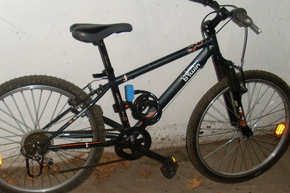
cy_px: 136
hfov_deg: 36.8
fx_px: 435
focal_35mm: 54
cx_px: 128
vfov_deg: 24.9
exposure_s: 1/45
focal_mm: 6.3
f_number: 3
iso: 100
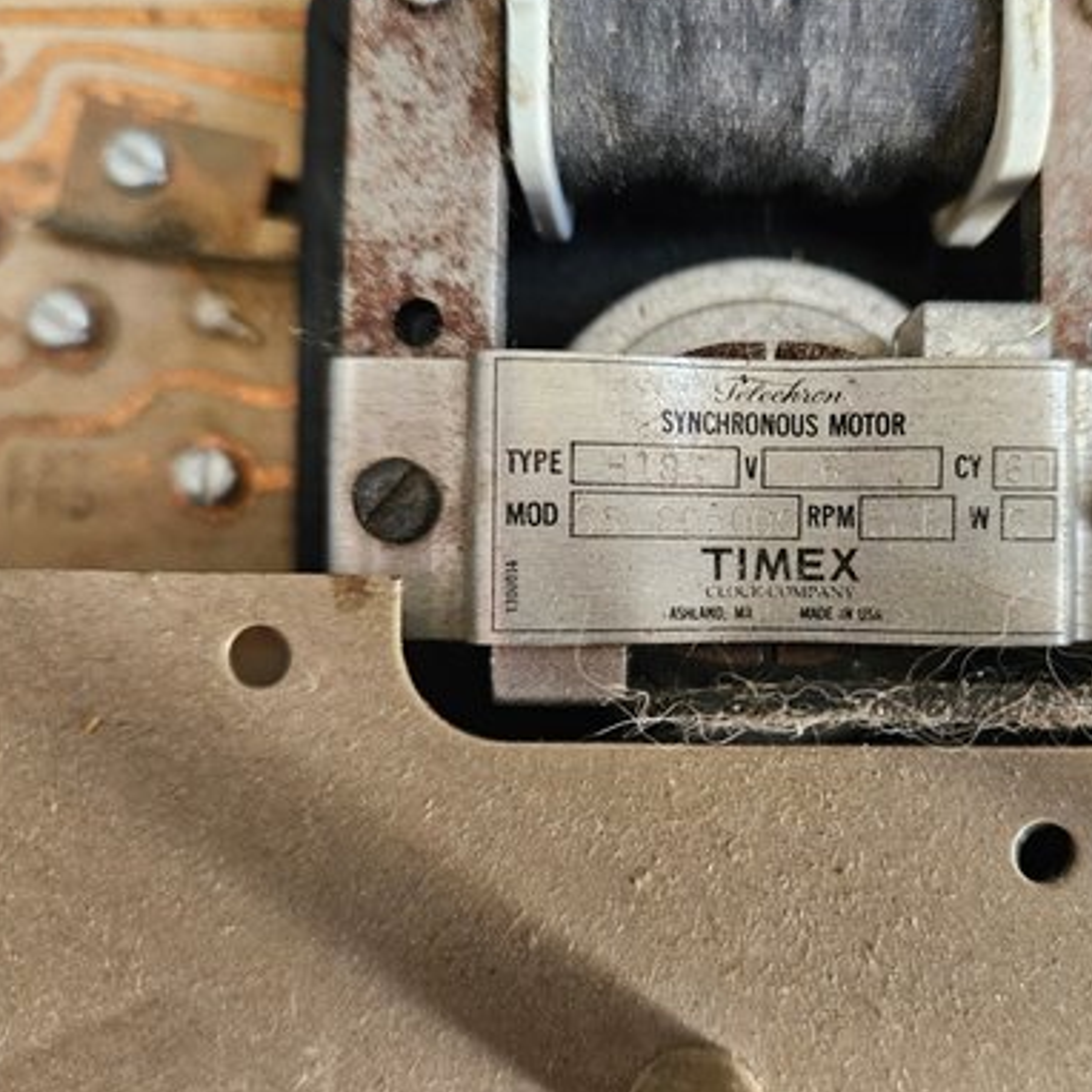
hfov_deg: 54.2
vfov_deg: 55.6
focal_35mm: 29
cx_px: 748
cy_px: 542
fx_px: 1035
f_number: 1.8
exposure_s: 1/120
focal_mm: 5.4
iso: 640
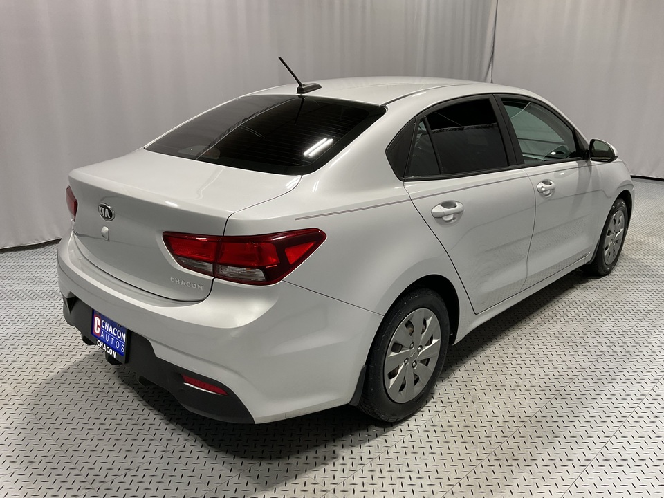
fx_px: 556
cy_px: 249
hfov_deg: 61.7
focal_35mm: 29
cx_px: 332
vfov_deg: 48.2
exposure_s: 1/60
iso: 40
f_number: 1.8
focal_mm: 3
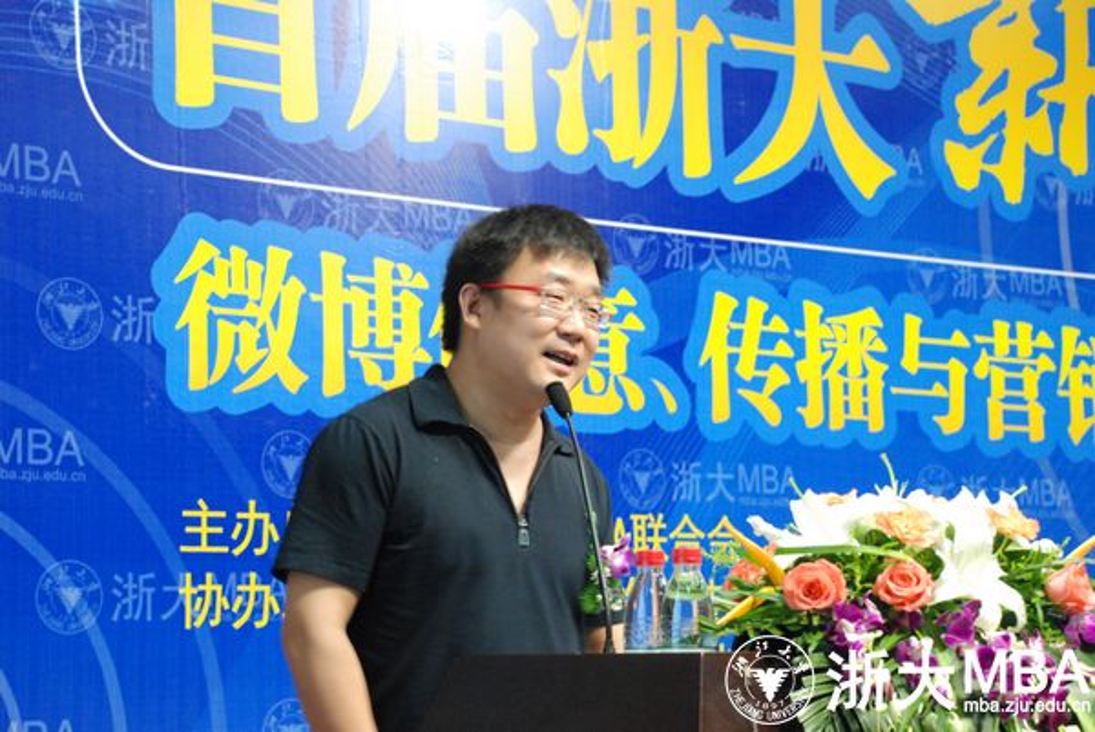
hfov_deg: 21.9
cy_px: 366
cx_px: 548
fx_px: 2831
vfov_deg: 14.7
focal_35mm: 93
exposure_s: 1/13
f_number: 5.3
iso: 1600
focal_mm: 62
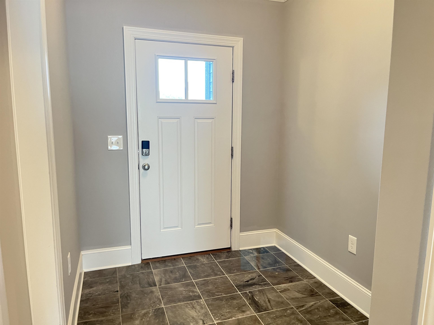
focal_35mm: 26
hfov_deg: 67.3
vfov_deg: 53.1
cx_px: 217
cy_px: 162
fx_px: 326
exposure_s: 1/60
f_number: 1.6
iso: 250
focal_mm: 5.1
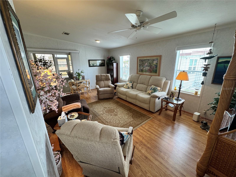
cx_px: 118
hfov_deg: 102.1
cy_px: 88
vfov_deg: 85.7
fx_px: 95
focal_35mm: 14
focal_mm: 2.22
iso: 200
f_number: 2.2
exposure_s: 1/120
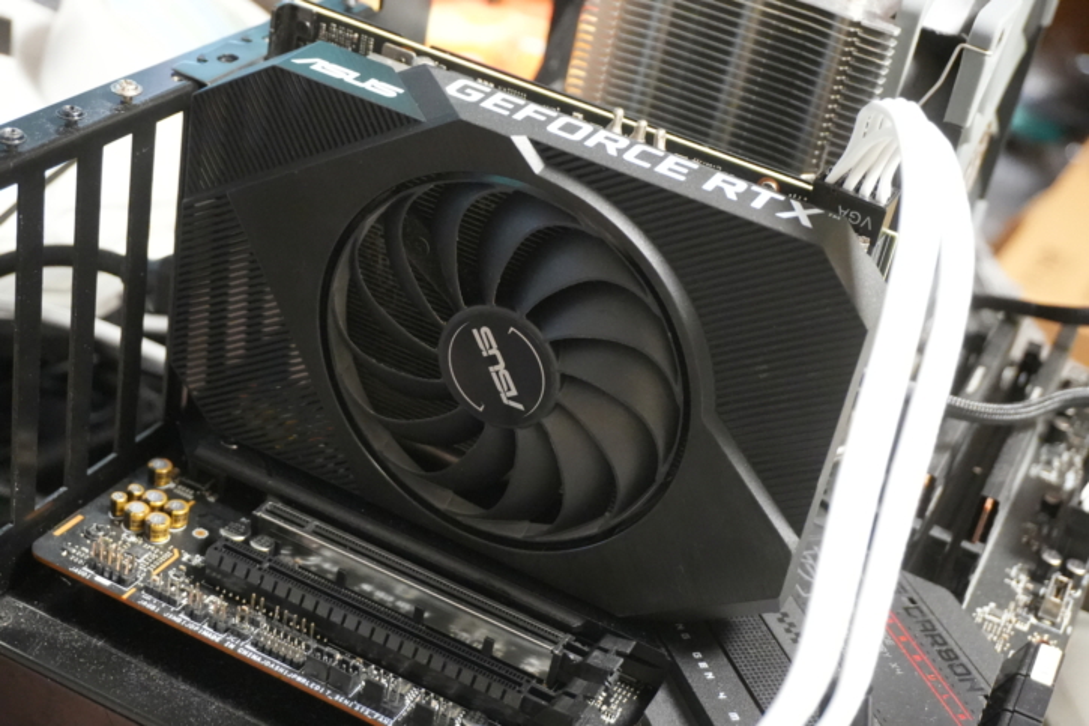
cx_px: 544
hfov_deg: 36.9
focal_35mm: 54
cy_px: 363
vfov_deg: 25.0
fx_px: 1633
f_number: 5.6
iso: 12800
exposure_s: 1/60
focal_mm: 36
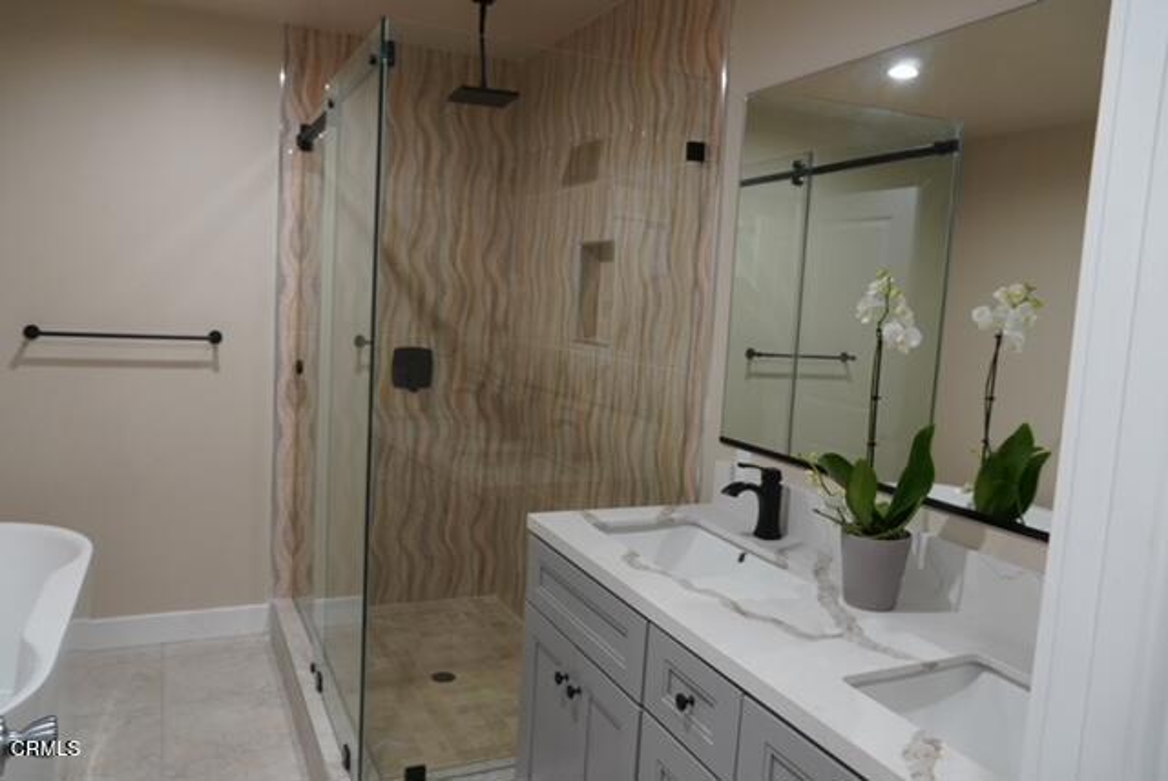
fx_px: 877
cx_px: 584
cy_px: 390
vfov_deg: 48.0
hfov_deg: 67.3
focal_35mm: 27
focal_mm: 18
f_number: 5.6
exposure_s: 1/30
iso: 640
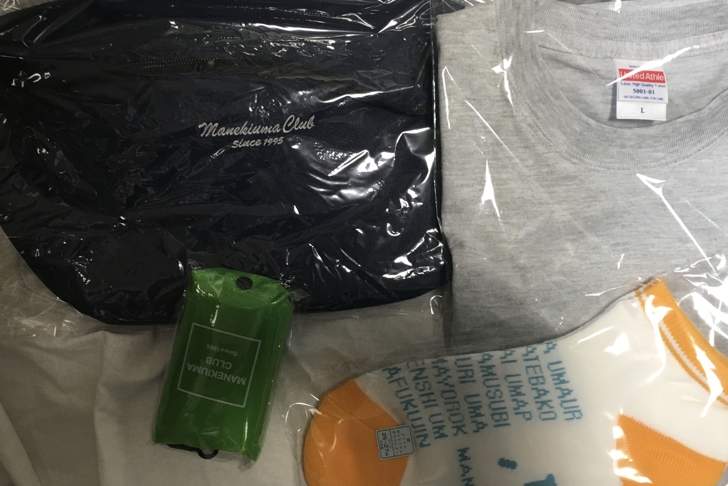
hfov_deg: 55.8
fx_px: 688
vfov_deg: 38.9
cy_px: 236
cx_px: 382
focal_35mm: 34
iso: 80
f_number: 2.2
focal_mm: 4.15
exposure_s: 1/30
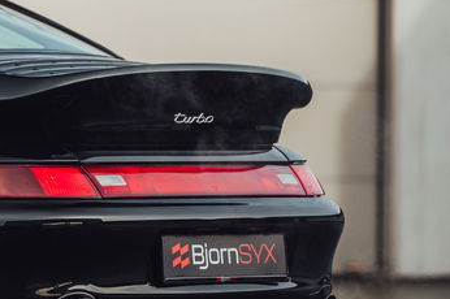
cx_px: -3
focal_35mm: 444
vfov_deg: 3.1
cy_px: 172
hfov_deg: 4.6
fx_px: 5545
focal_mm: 200
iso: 400
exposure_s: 1/250
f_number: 4.5
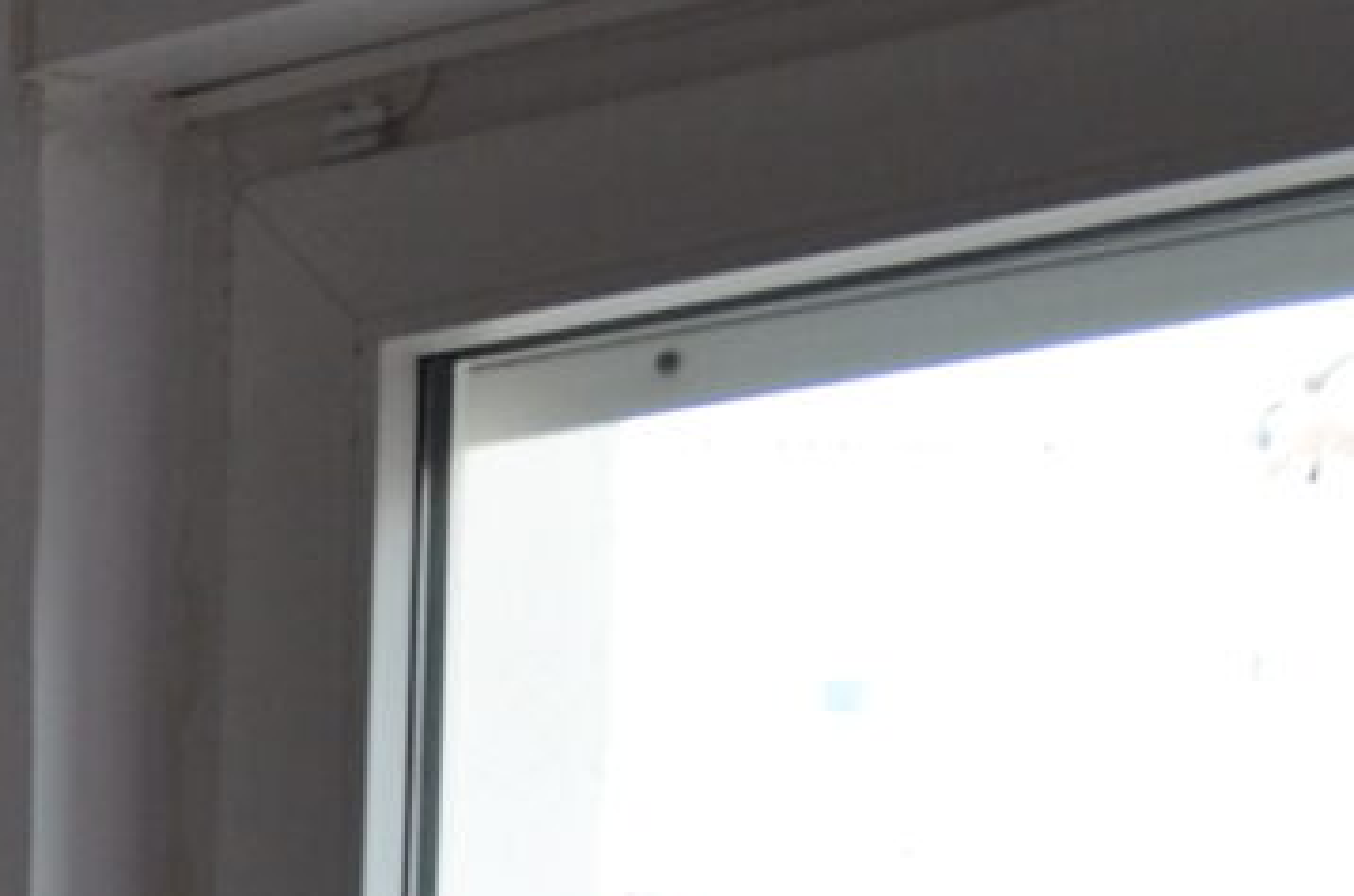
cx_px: -2496
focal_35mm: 193
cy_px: 2586
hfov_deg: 9.0
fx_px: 7243
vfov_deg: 6.5
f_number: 5
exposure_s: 1/100
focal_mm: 18
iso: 400
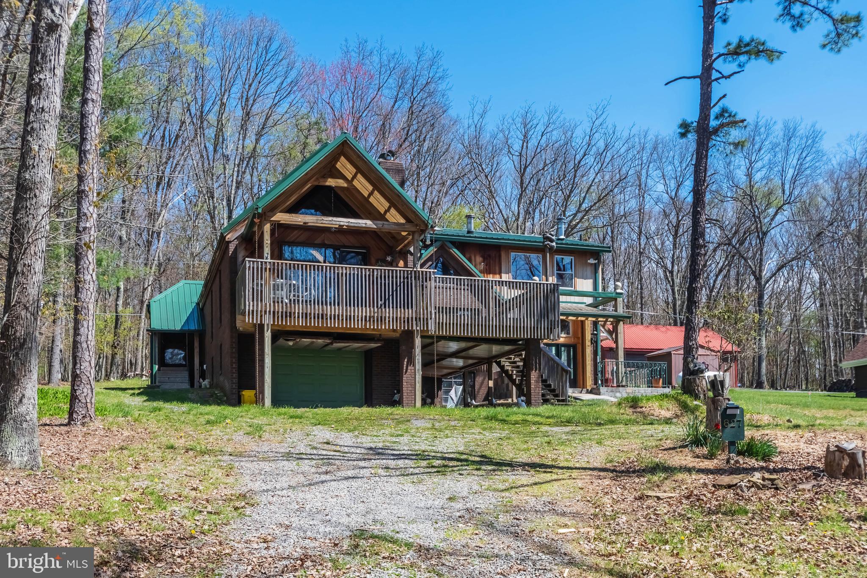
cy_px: 289
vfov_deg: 36.9
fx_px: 867
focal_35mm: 36
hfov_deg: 53.1
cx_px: 434
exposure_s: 1/400
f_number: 10
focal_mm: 24
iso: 400
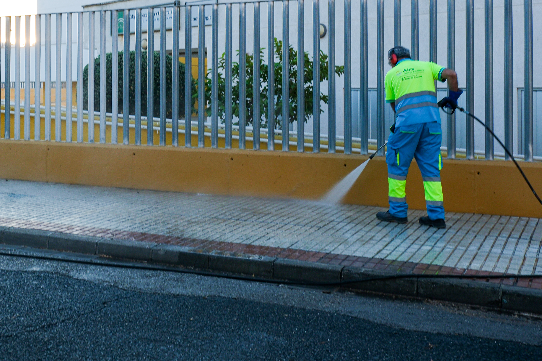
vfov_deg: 27.7
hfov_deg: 39.8
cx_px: 122
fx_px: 723
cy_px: 92
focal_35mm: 48
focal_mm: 19.6
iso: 125
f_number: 4.5
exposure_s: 1/60
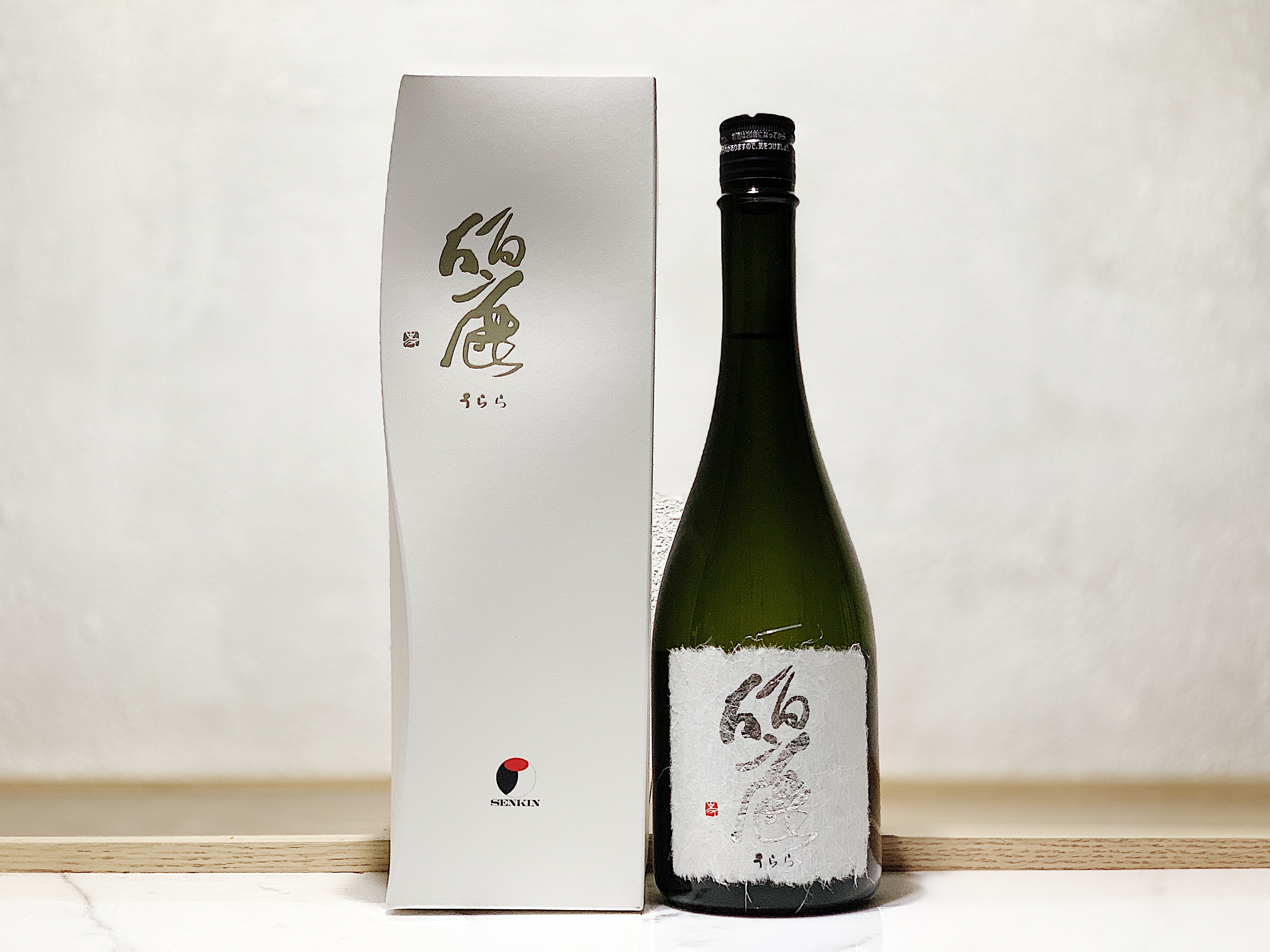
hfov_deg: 36.8
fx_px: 1908
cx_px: 635
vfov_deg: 28.0
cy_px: 476
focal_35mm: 52
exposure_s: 1/120
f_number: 2.4
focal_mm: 6
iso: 125
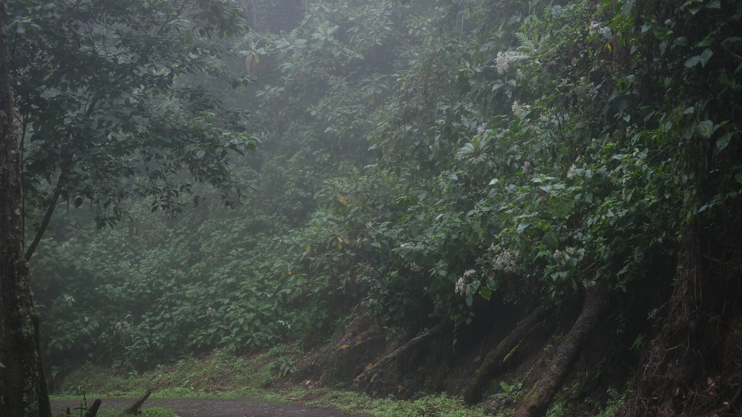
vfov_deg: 21.4
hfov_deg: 37.2
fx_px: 1102
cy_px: 232
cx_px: 371
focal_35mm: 56
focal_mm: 35
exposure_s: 1/320
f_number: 3.2
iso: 200
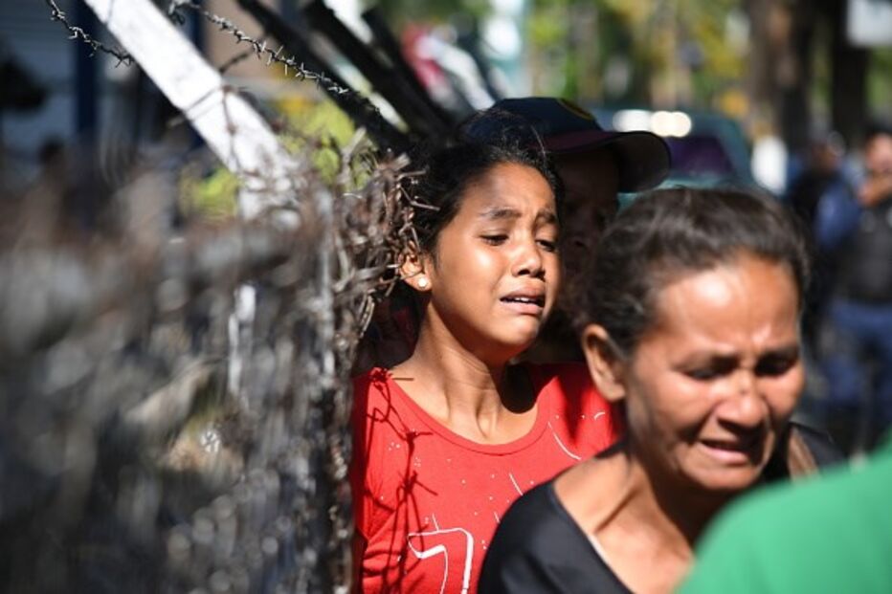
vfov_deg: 7.6
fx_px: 4459
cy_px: 297
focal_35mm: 180
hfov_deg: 11.4
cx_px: 446
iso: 100
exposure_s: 1/400
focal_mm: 120
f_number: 4.8
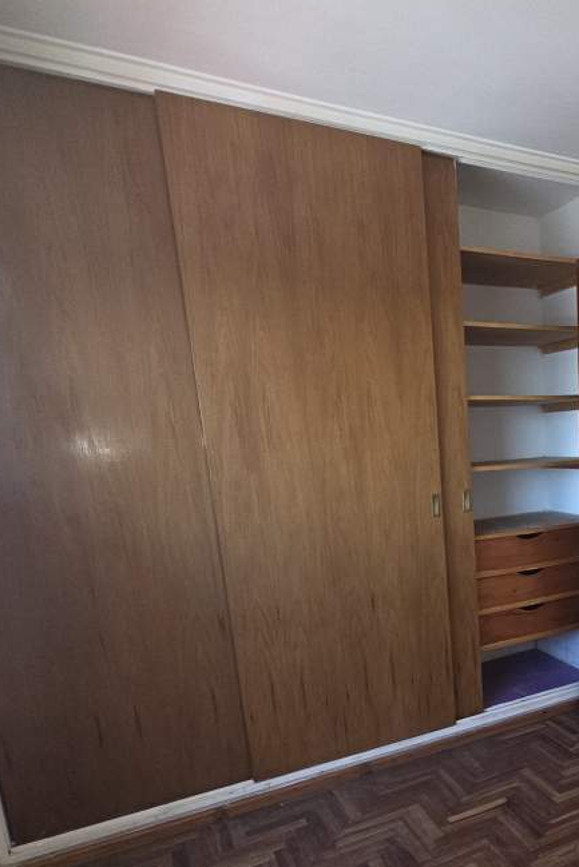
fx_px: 603
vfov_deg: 69.1
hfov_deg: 46.1
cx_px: 527
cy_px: 590
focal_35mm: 25
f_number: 2.2
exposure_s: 1/100
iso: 100
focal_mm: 2.2
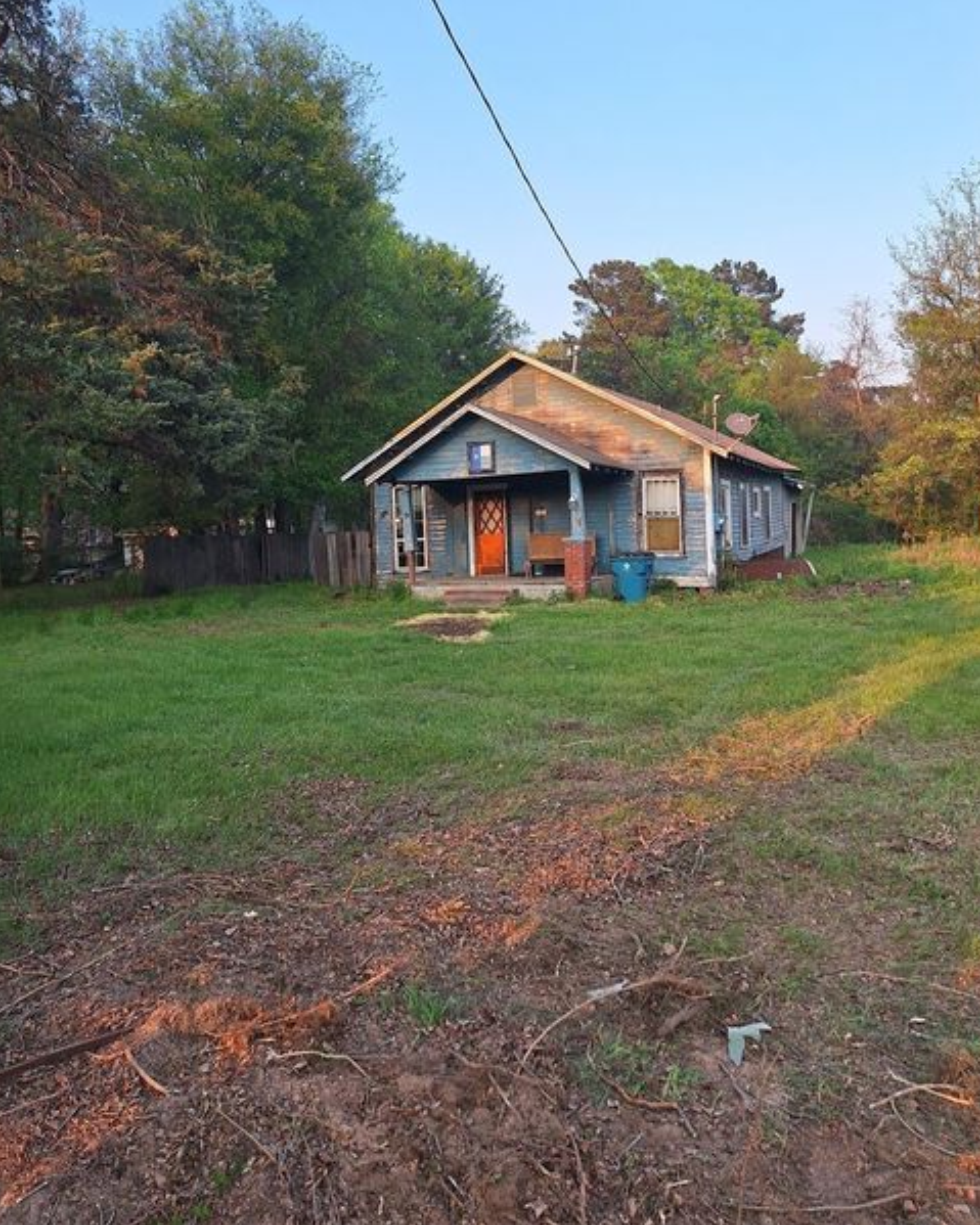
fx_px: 907
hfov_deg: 56.8
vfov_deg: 67.9
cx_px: 503
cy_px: 547
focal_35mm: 25
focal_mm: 5.54
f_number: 1.8
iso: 40
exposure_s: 1/675
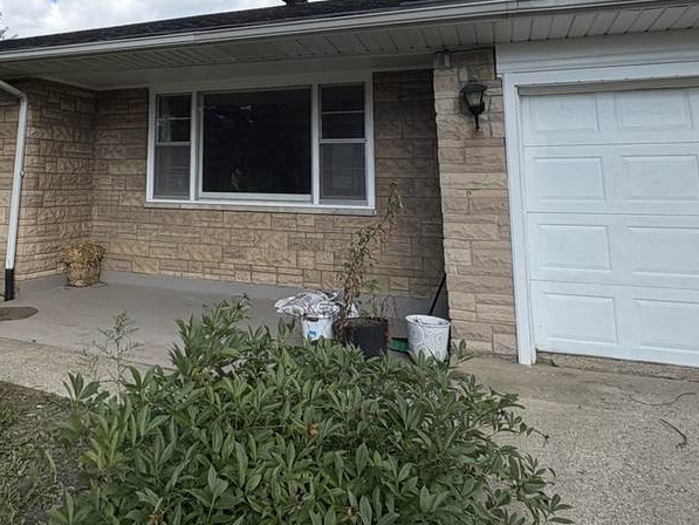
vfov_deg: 44.4
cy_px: 102
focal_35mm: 30
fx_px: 606
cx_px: 211
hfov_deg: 58.0
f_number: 2.2
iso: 64
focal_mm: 2.22
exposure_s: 1/1178
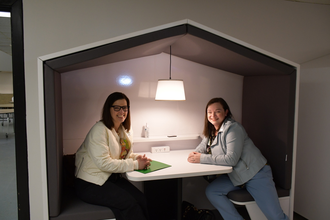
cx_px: 165
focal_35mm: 30
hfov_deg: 61.9
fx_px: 275
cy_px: 110
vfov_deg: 43.6
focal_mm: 20
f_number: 3.5
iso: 1000
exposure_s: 1/125
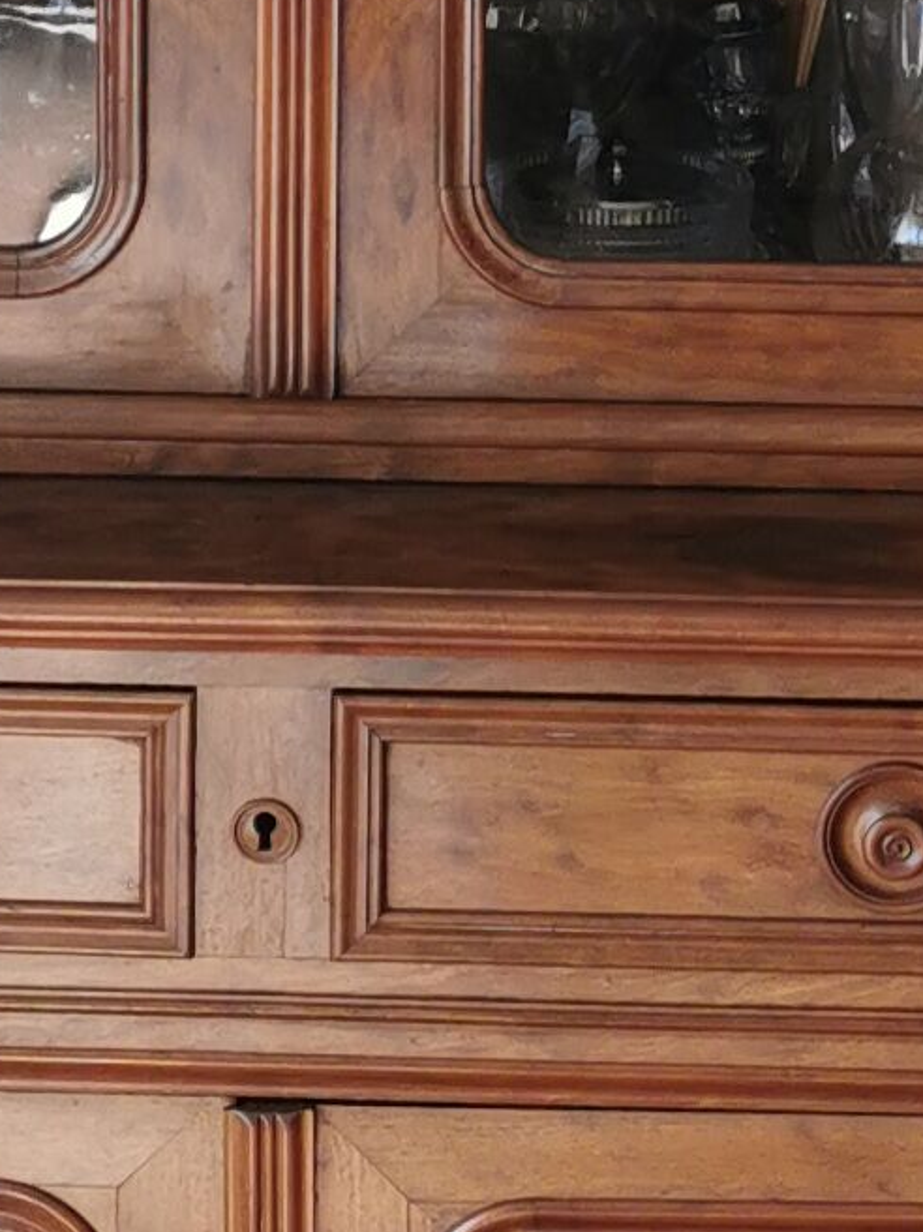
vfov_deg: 12.8
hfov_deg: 9.9
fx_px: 5338
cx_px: 407
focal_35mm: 150
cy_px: -238
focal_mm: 5.56
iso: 50
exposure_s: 1/116
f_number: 1.6
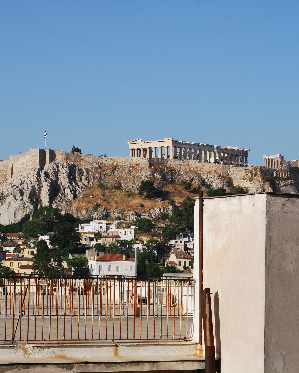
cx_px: 122
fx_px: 1172
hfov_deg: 14.5
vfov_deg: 18.1
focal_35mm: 106
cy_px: 186
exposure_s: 1/250
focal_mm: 50
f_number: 10
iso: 110
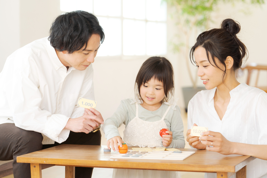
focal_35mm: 103
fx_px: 764
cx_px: 134
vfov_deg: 13.3
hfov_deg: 19.8
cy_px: 89
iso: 400
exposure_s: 1/100
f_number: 4
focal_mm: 103
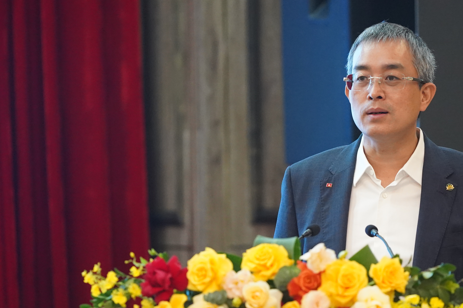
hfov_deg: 5.3
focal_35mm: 392
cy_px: 169
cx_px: 291
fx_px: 5041
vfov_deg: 3.5
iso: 5000
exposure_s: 1/320
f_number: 2.8
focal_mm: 200
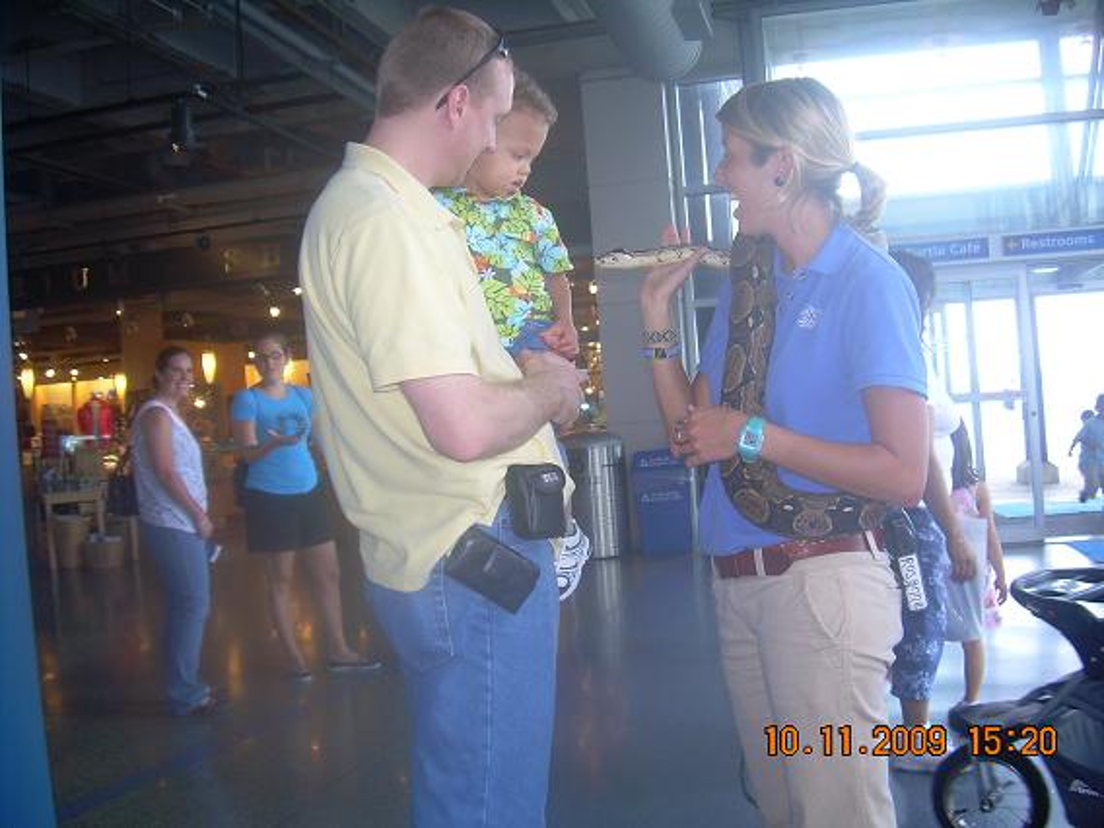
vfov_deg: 37.7
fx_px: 1212
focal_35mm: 38
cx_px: 552
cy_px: 414
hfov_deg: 49.0
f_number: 2.8
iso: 50
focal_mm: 6.3
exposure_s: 1/30
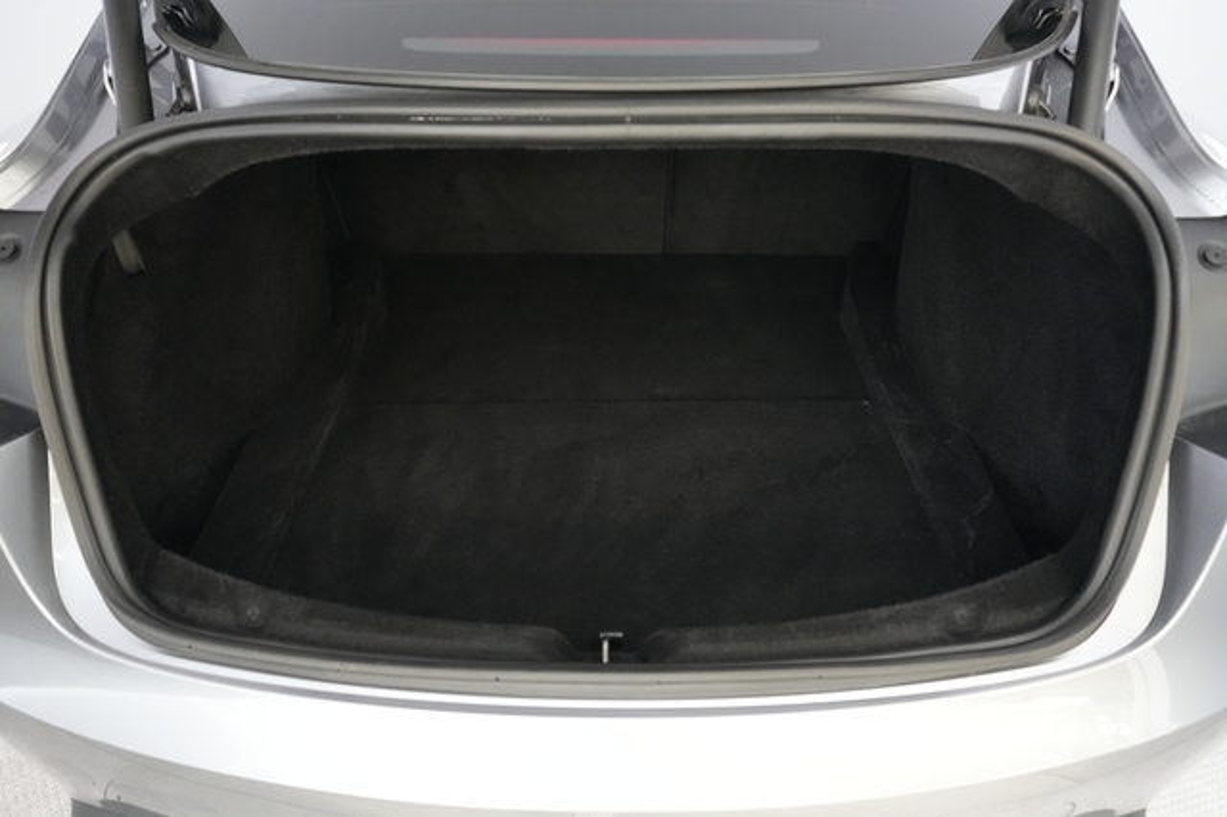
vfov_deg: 46.4
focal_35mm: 28
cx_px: 614
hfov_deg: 65.5
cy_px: 408
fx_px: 954
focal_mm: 28
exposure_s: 1/160
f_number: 2.8
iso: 8000
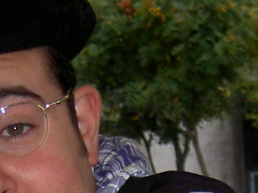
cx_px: 83
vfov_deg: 6.2
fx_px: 1773
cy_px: 254
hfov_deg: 8.3
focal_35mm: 238
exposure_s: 1/68.5
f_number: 3.3
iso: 100
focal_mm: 11.3
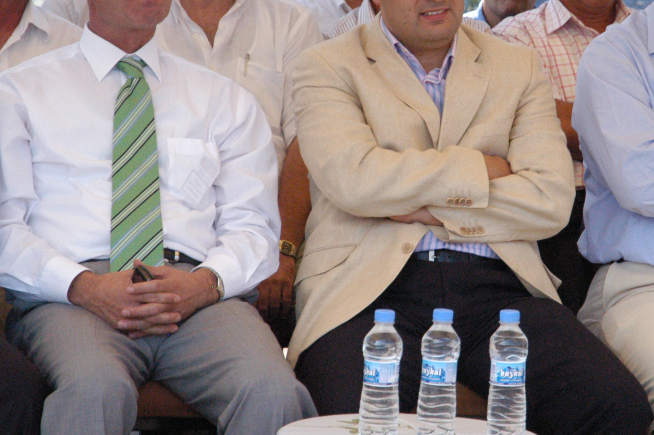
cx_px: 392
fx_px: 3575
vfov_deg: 7.0
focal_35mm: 197
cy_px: 137
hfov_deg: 10.4
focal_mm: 62
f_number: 4.5
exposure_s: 1/4000
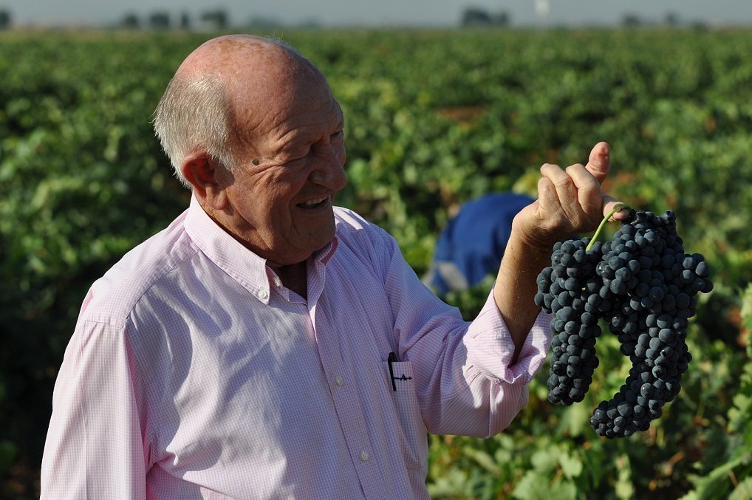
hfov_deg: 13.1
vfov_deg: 8.7
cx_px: 376
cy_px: 250
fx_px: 3287
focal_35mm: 158
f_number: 7.1
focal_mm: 105
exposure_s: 1/800
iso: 200
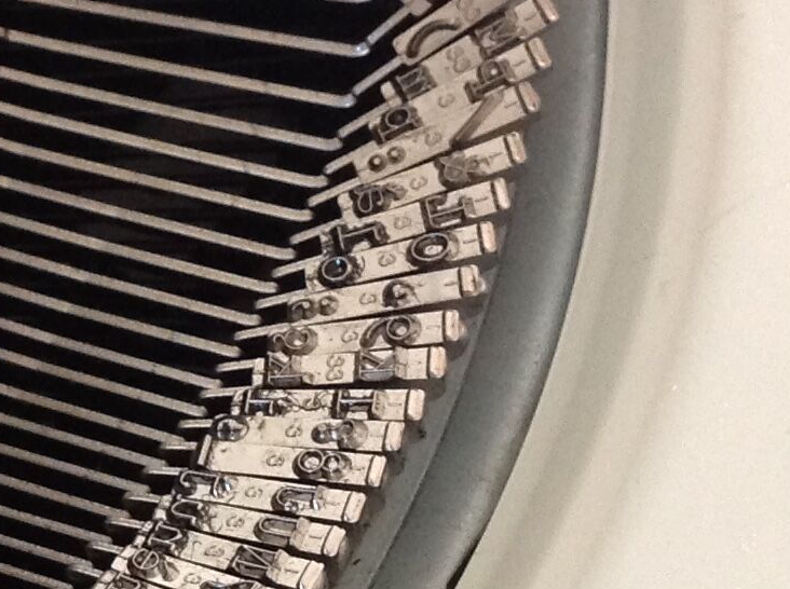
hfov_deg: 15.1
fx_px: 2824
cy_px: 458
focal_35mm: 124
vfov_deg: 11.9
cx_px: -270
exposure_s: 1/15
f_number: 2.4
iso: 250
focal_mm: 4.28
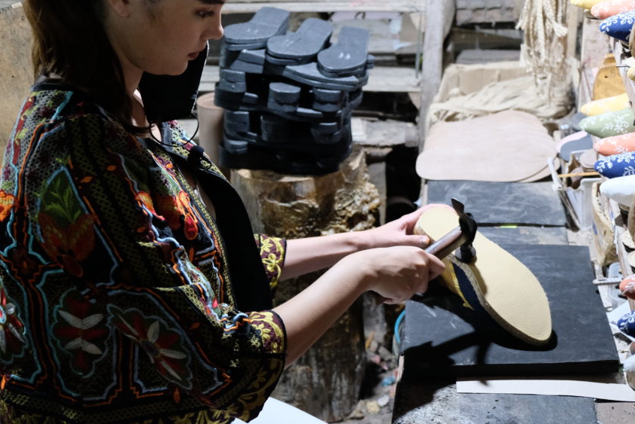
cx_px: 303
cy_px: 173
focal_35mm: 57
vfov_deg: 23.8
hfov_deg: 35.0
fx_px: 1006
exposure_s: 1/60
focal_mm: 31.5
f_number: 3.6
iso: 3200
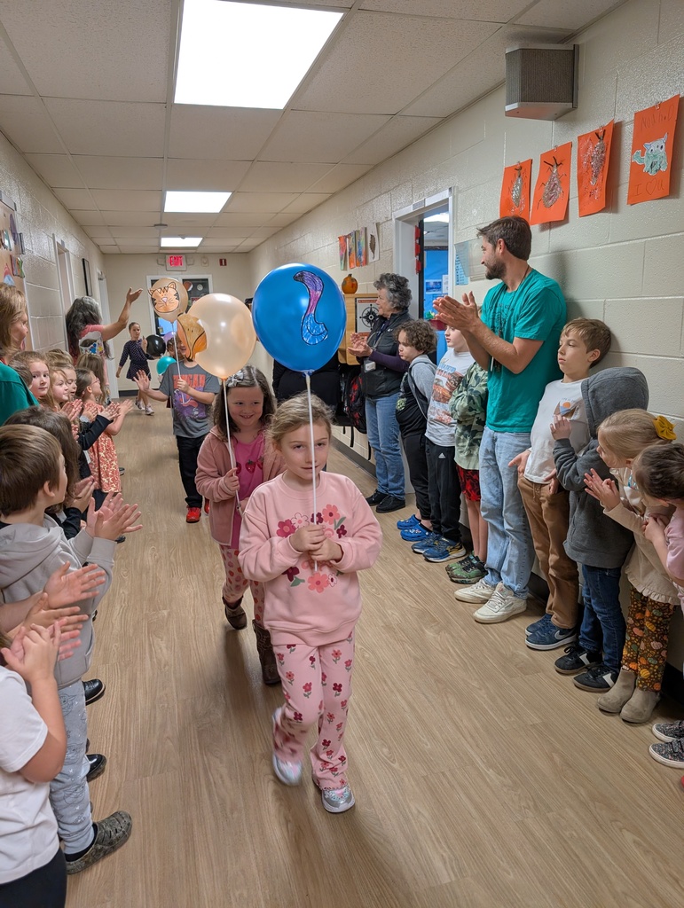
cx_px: 342
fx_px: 631
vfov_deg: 71.5
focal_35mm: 24
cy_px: 454
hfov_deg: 56.9
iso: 227
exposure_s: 1/120
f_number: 1.68
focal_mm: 6.9
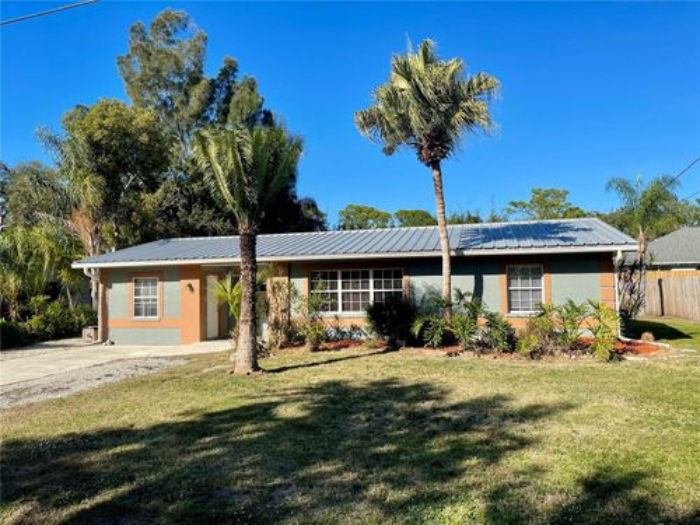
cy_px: 262
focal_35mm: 25
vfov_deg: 54.9
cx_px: 350
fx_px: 506
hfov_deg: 69.4
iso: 32
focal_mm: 5.1
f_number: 1.6
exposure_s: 1/3086
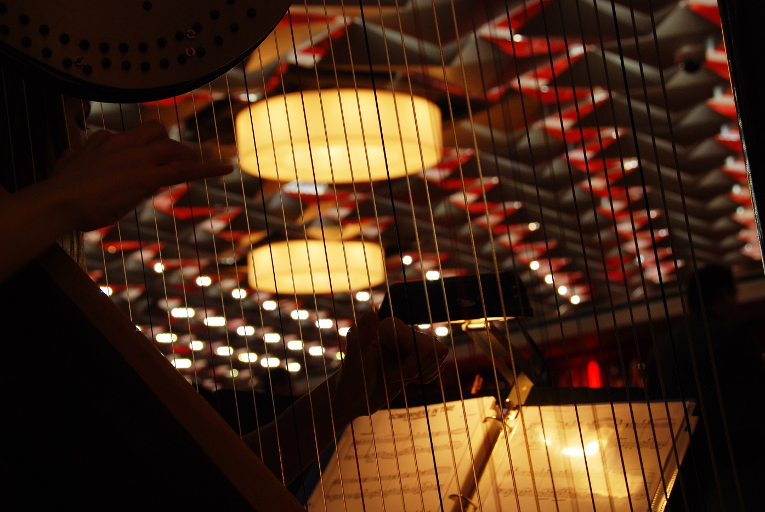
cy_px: 256
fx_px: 1596
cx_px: 382
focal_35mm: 75
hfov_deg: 27.0
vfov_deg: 18.2
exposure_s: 1/13
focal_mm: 50
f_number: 8
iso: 200
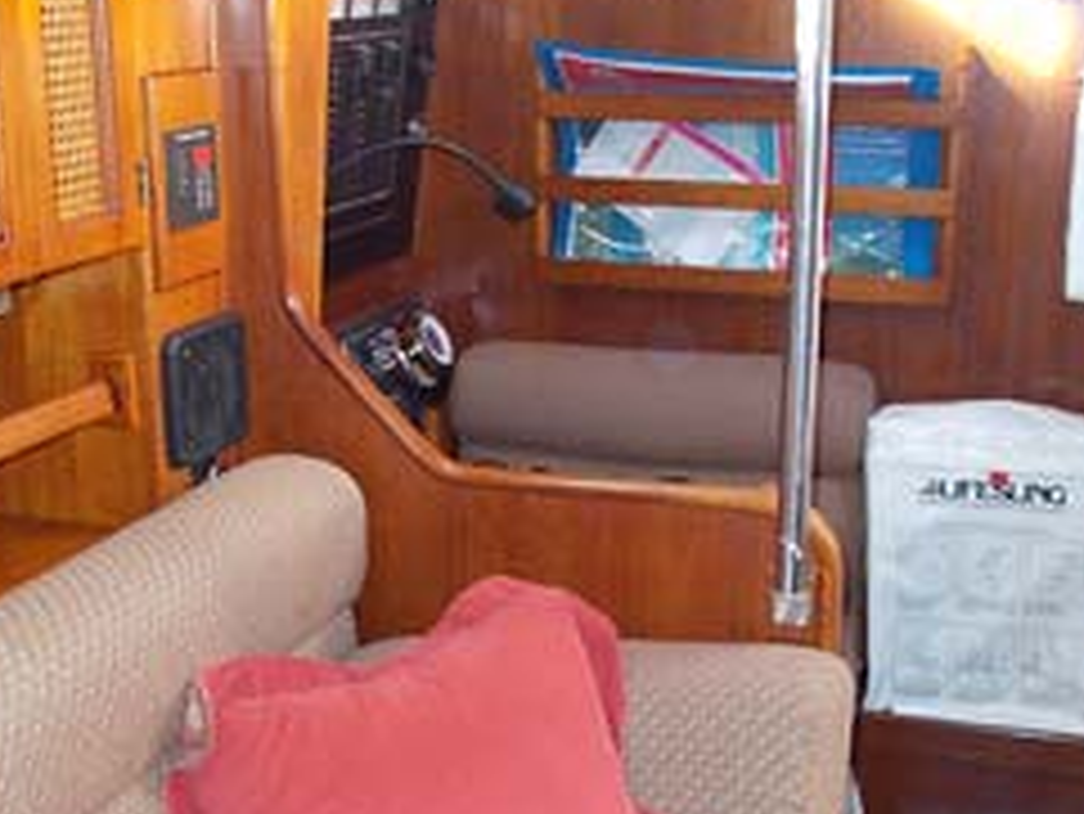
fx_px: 1692
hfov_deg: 35.5
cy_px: 488
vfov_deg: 27.0
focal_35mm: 54
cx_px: 481
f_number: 3.2
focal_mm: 4.6
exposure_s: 1/25
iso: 200
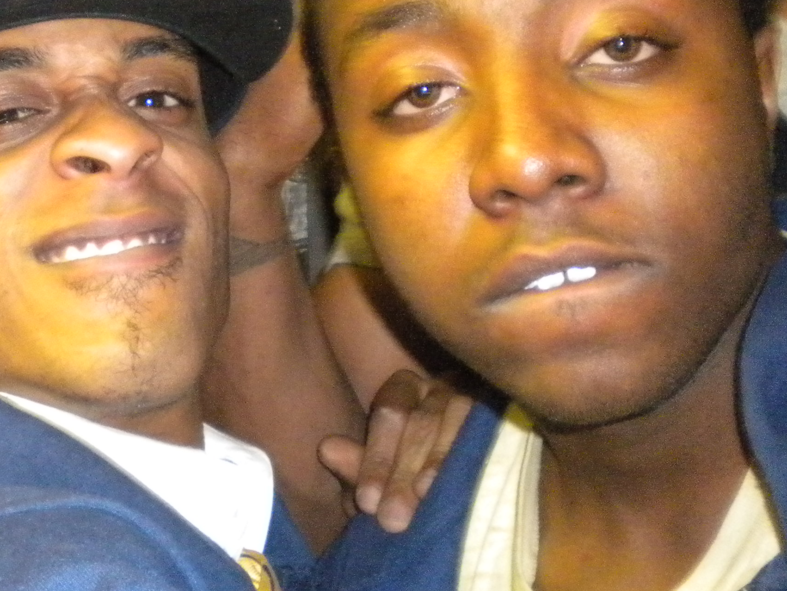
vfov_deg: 19.4
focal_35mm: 75
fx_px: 1705
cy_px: 119
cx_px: 168
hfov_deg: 25.6
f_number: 3.1
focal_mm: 6.3
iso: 800
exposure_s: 1/30
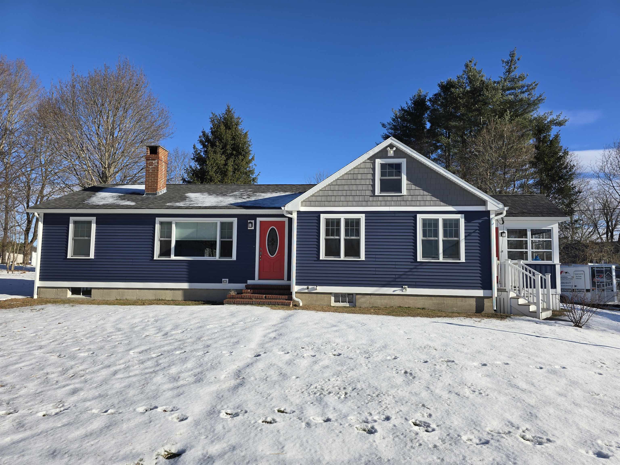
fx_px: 412
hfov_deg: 73.9
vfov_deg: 58.9
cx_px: 310
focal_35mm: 23
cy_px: 232
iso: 12
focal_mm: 6.3
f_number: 1.7
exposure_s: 1/845
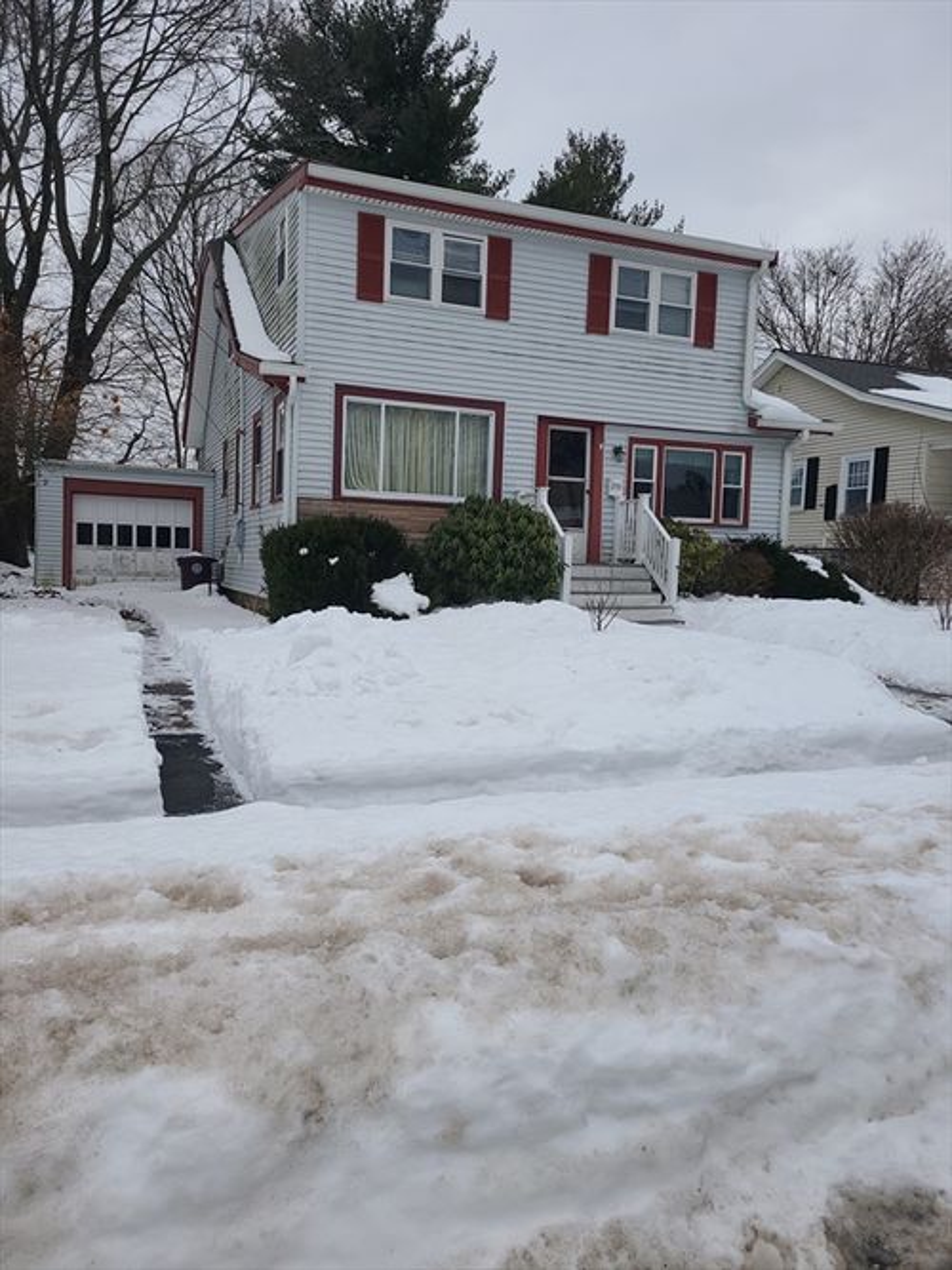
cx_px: 476
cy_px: 635
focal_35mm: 26
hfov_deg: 53.0
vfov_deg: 67.3
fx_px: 954
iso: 40
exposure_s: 1/1606
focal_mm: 5.4
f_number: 1.8
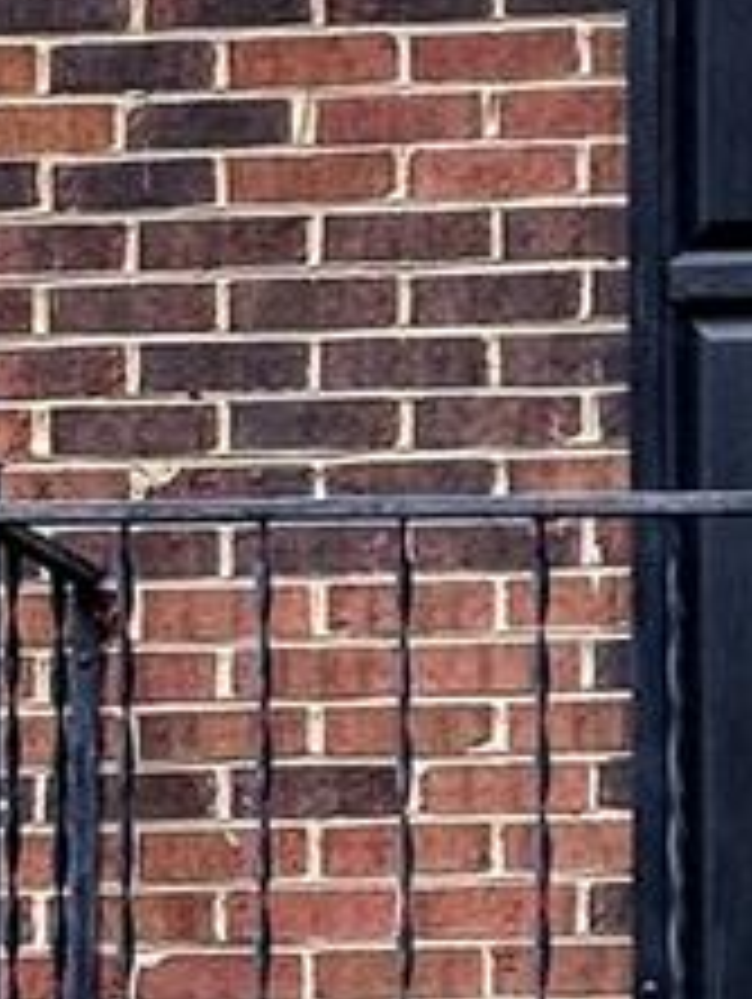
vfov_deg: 5.9
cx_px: 1738
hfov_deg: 4.4
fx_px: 9598
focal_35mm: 332
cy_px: 1476
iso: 80
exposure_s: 1/126
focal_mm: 6.86
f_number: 1.78
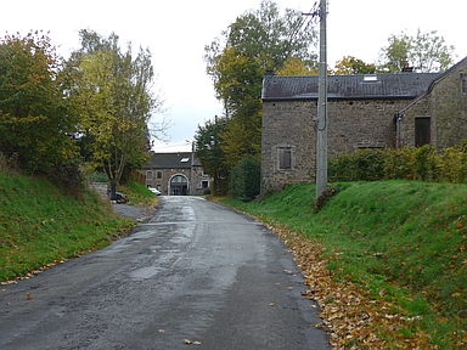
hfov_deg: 42.9
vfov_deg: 32.9
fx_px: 594
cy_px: 175
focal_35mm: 44
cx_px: 234
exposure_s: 1/400
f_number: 2.8
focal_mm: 9
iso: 80
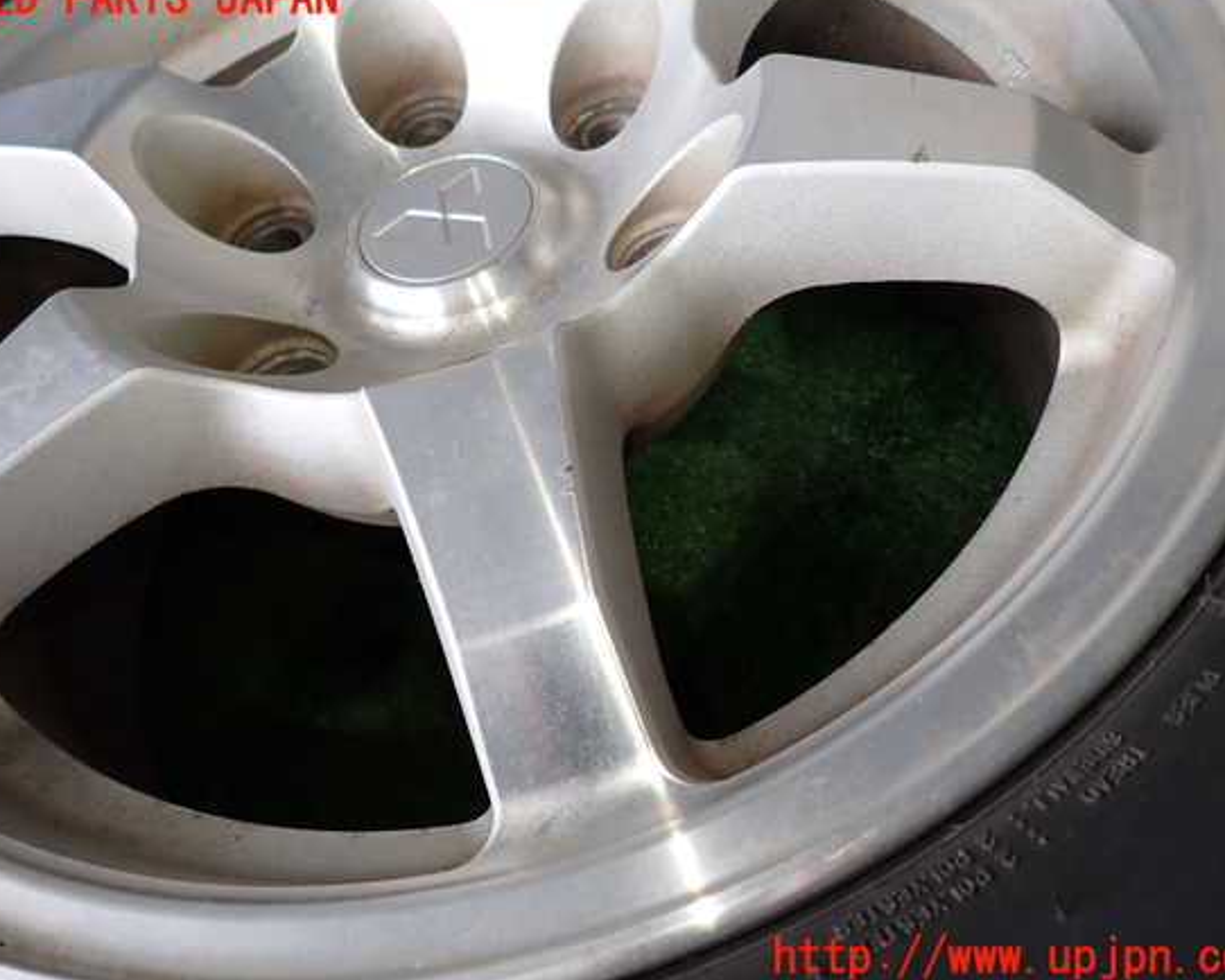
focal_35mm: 27
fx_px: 979
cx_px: 606
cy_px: 479
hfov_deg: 64.0
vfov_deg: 53.2
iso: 100
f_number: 2
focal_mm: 4.5
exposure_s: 1/60
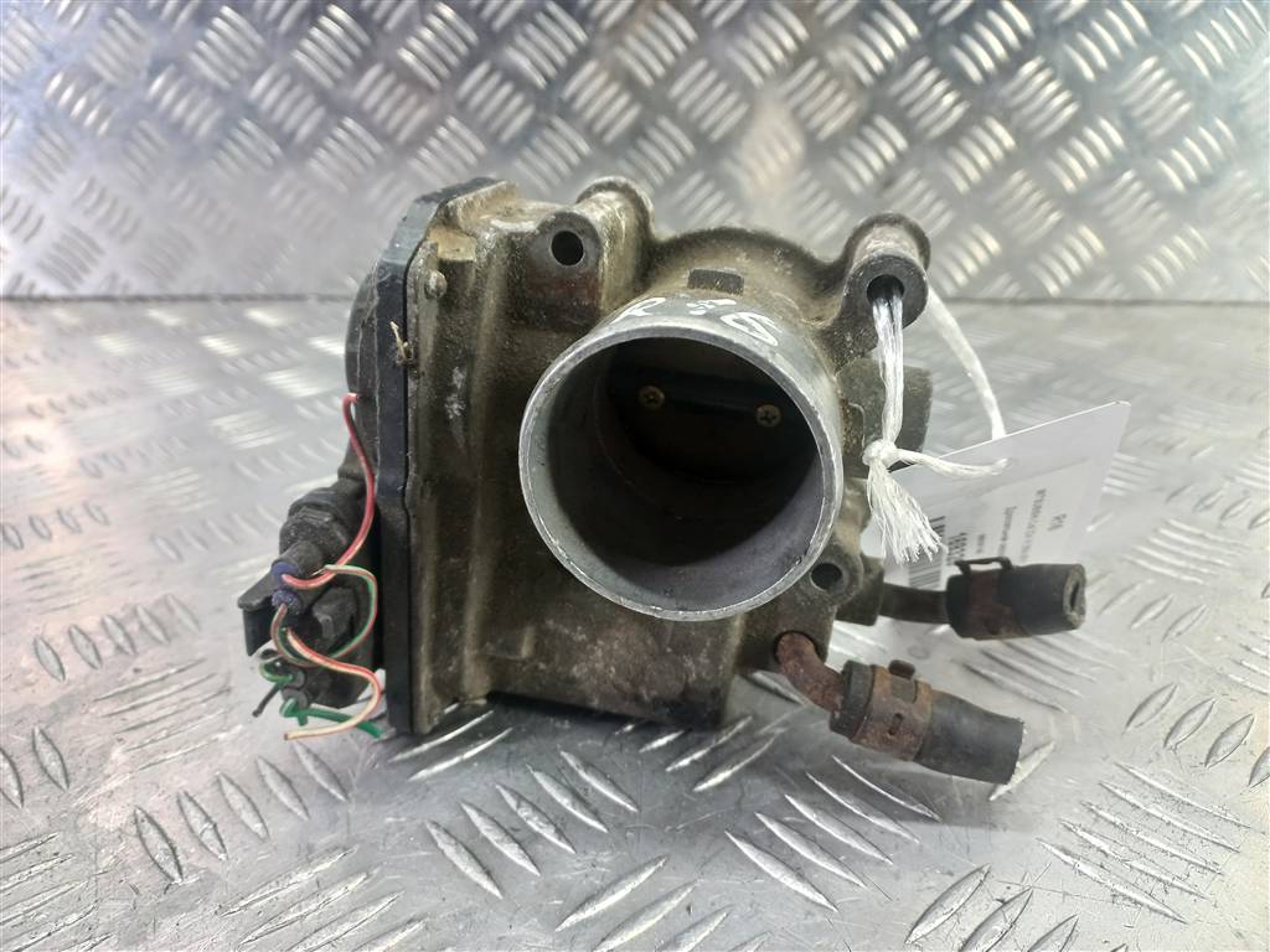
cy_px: 476
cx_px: 635
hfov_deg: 69.4
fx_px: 917
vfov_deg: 54.9
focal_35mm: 25
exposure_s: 1/50
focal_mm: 4.6
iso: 160
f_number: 1.8
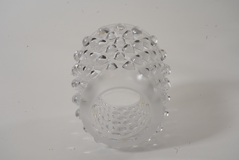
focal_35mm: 63
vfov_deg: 21.6
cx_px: 120
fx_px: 418
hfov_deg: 31.9
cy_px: 80
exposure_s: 1/125
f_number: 20
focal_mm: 63
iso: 1250
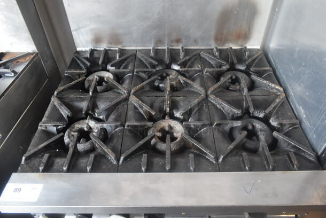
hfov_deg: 67.3
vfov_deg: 48.0
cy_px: 109
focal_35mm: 27
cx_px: 163
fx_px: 245
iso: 400
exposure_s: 1/60
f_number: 6.3
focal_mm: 18
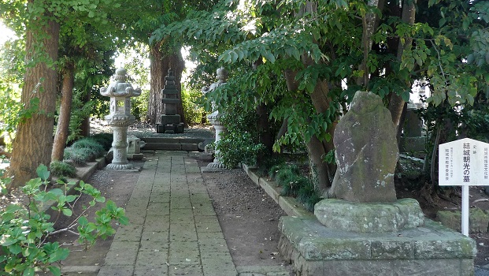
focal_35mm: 37
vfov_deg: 32.0
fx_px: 480
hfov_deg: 54.0
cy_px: 114
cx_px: 239
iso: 100
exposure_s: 1/60
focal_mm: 5.5
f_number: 2.8
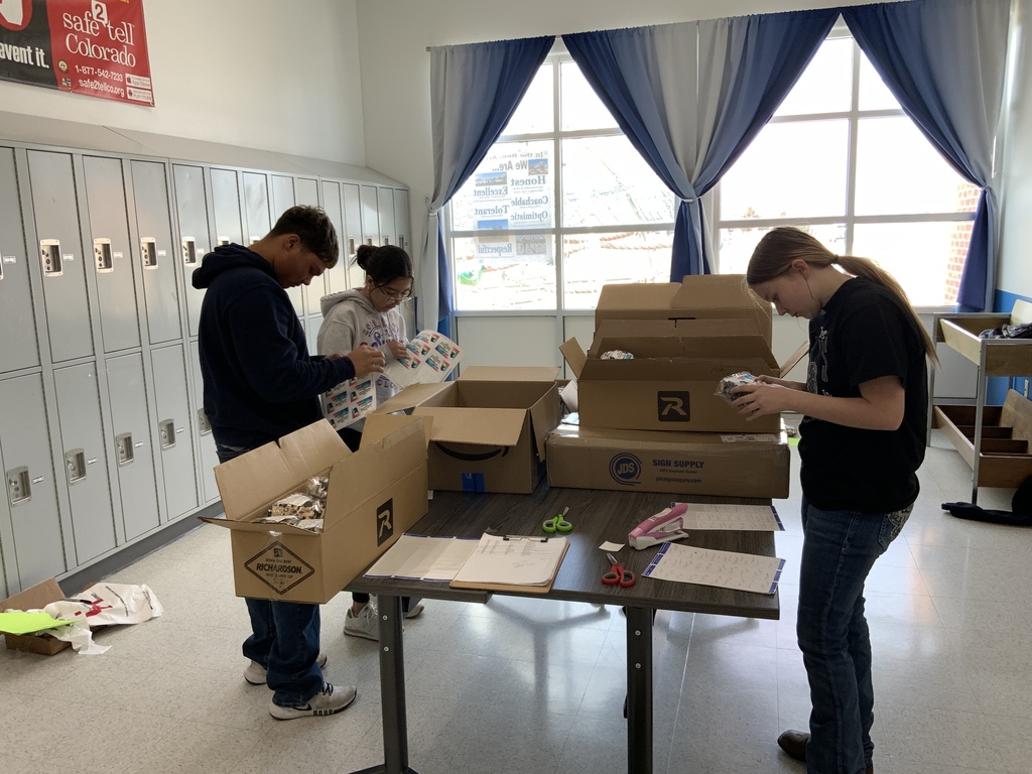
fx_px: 865
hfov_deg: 61.7
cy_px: 387
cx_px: 516
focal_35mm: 29
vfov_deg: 48.2
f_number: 1.8
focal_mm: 3
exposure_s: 1/120
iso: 25
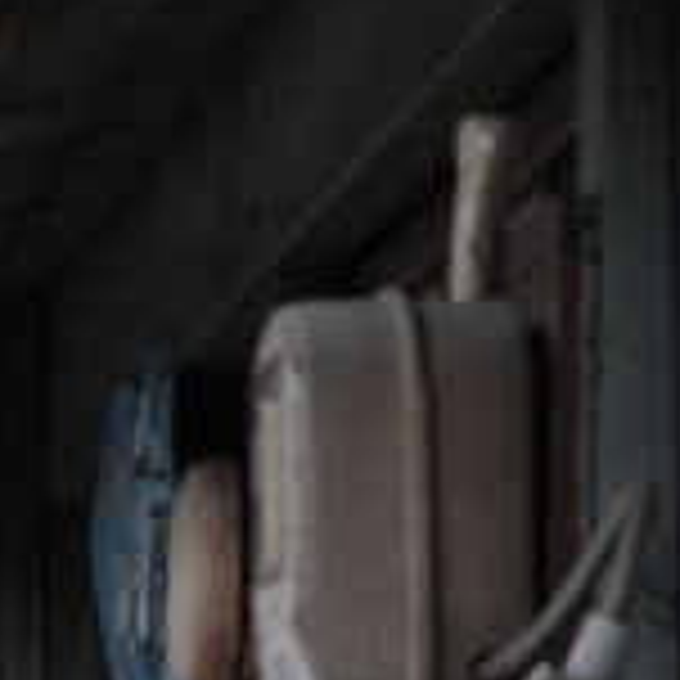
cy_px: 1072
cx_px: -441
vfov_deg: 2.9
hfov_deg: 2.9
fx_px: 13402
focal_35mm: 603
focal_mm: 70
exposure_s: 1/160
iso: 100
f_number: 5
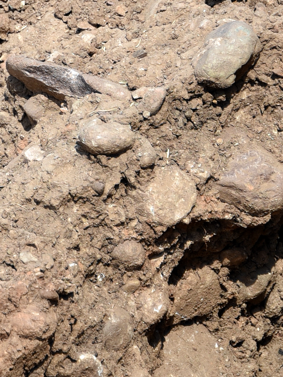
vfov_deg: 2.4
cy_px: -90
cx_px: -1
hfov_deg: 1.8
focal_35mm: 817
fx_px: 8907
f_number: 5.6
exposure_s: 1/640
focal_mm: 180
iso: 100
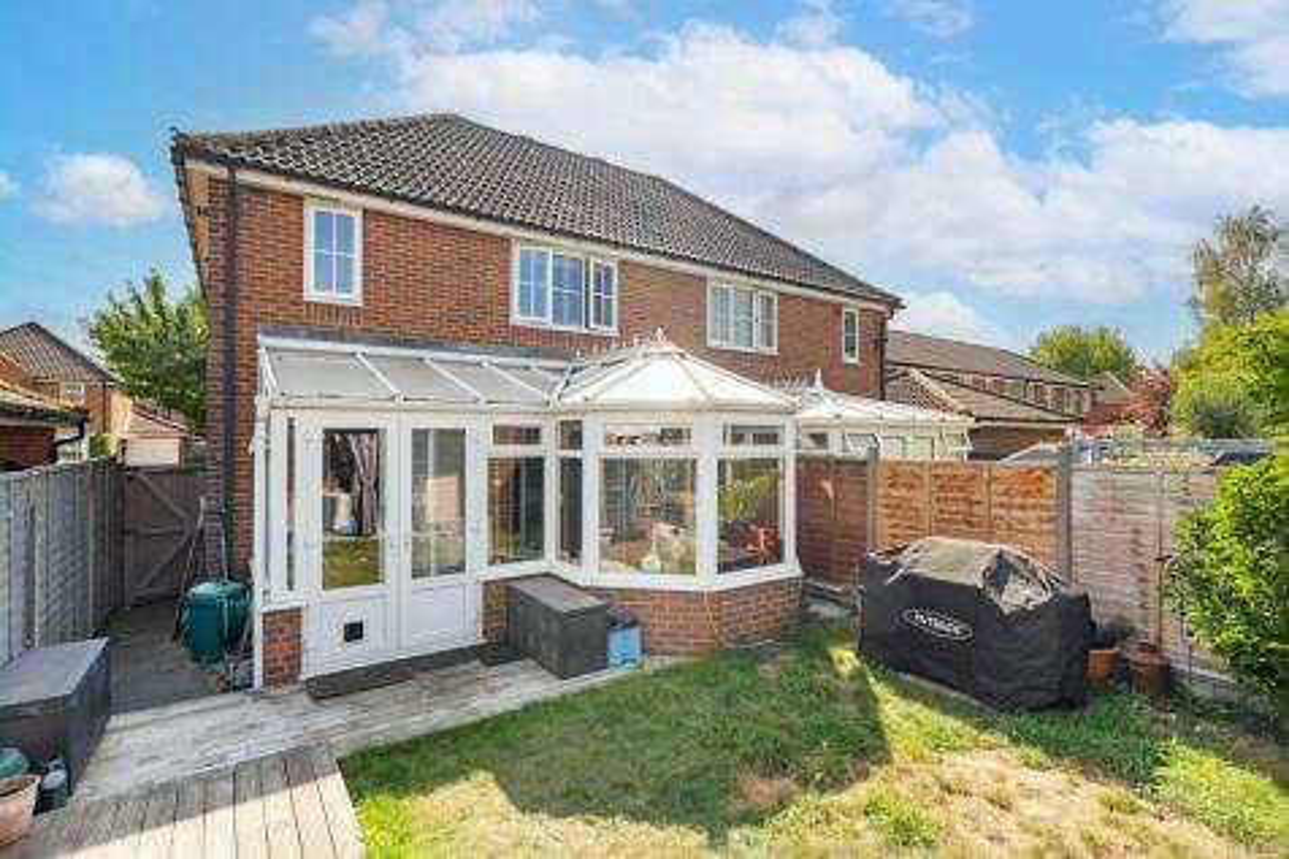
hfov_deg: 93.3
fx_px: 608
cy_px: 430
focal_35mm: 17
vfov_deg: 70.4
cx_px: 644
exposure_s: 1/1600
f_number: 7.1
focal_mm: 17
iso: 320
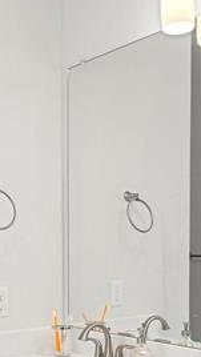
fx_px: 530
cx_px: 63
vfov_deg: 36.6
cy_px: 251
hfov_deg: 21.4
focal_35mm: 56
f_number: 11
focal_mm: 14
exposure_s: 1/13
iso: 800
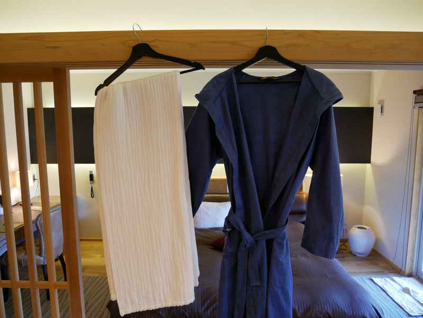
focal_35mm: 26
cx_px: 212
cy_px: 159
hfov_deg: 67.3
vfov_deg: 53.1
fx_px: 318
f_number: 3.5
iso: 1600
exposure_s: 1/60
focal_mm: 13
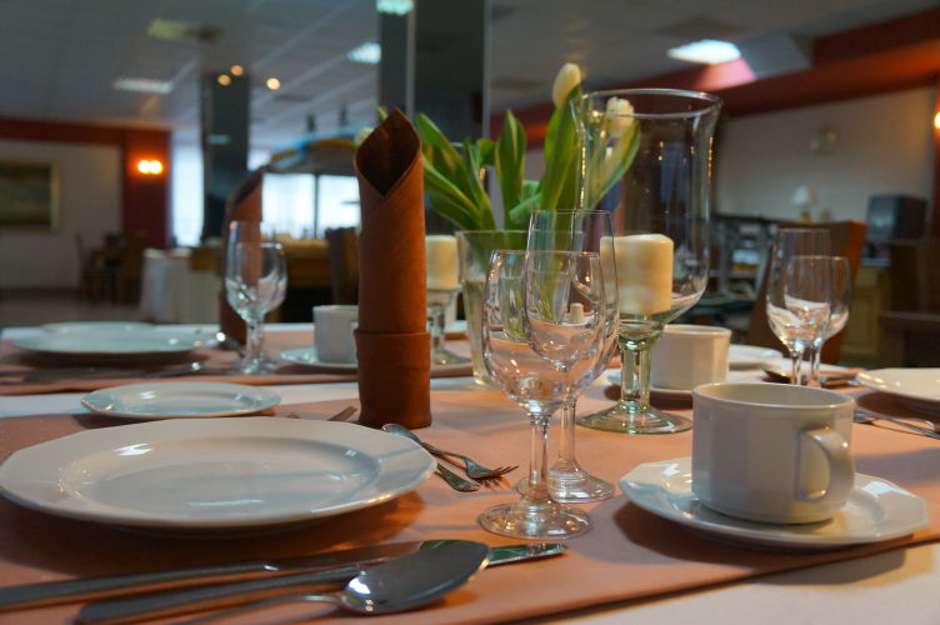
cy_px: 312
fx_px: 861
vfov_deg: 39.9
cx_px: 470
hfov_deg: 57.3
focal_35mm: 33
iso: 1600
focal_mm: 22
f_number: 4
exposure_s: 1/160
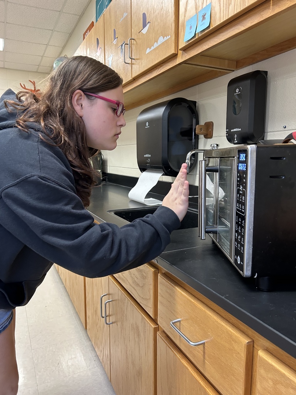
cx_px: 148
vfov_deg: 67.3
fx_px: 296
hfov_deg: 53.1
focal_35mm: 26
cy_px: 198
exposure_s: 1/60
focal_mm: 5.7
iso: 250
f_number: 1.5
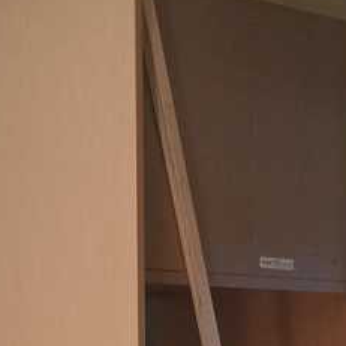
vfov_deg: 11.0
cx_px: 215
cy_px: 634
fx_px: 1674
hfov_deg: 11.8
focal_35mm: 148
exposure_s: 1/15
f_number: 2.2
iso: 50
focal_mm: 4.15
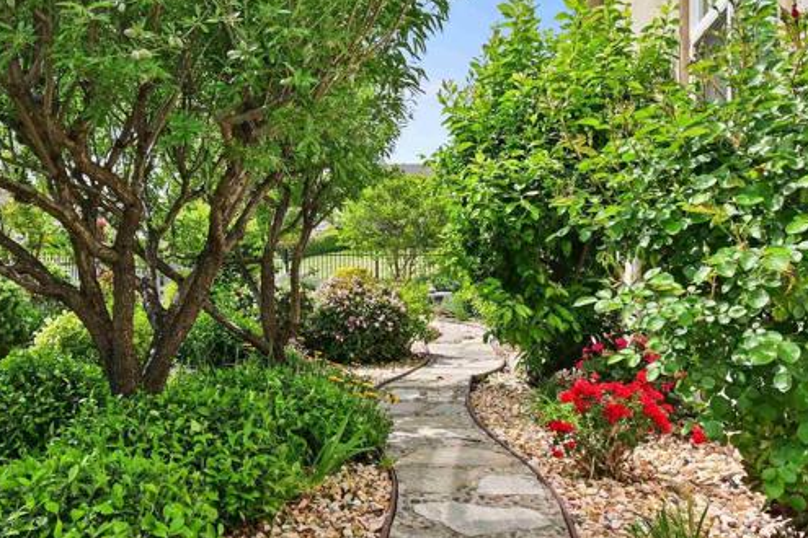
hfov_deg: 59.4
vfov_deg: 42.3
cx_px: 295
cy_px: 260
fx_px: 696
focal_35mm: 31
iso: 200
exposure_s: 1/100
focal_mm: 10
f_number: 8
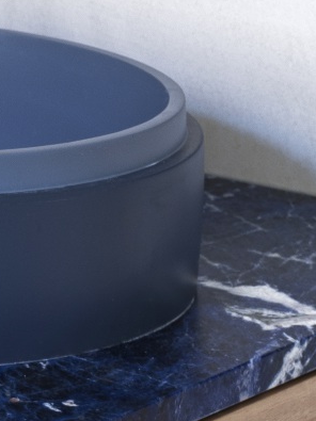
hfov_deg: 5.7
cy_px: -567
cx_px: -332
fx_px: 3081
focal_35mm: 253
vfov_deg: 7.4
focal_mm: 49
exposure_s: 4.3
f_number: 11
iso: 100
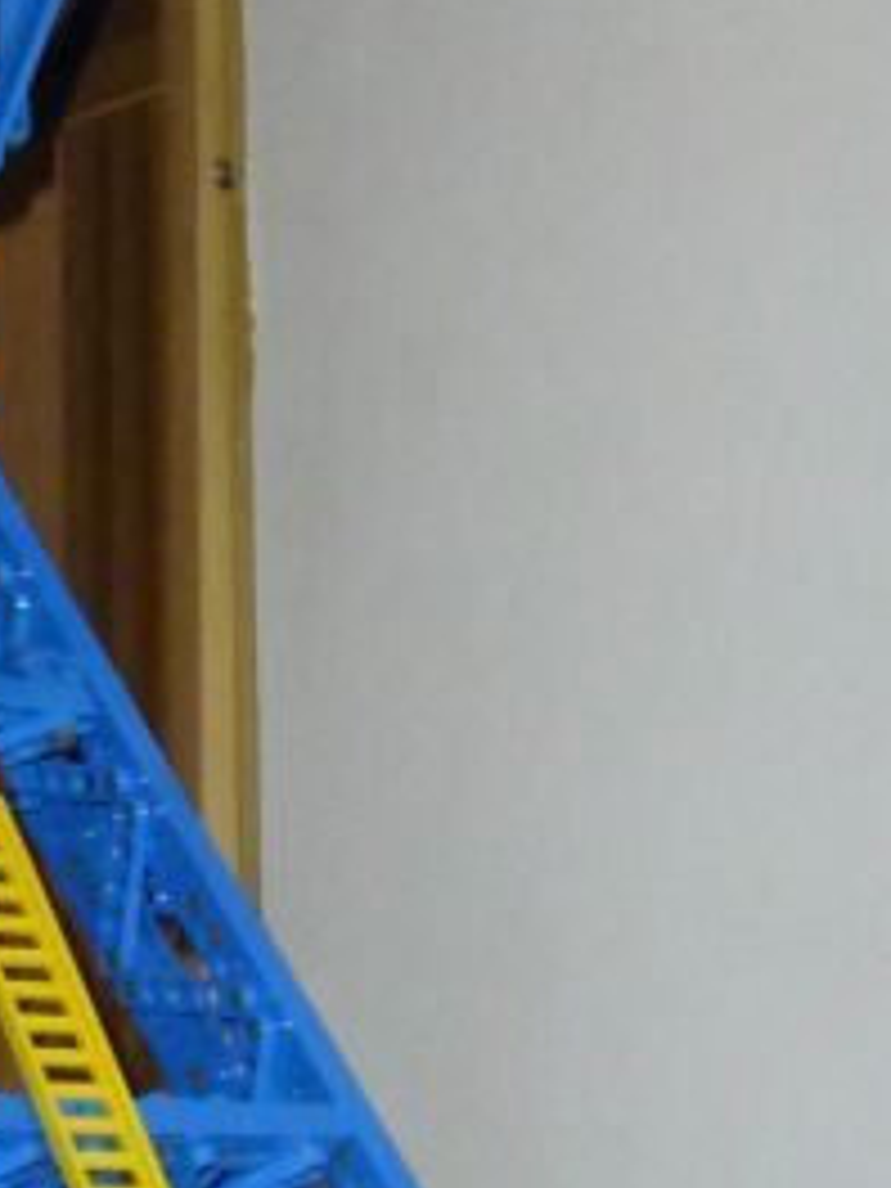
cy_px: 1269
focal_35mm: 109
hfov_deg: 13.5
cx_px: 184
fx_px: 3741
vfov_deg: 17.5
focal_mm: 5.4
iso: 800
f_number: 3.6
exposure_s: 1/60
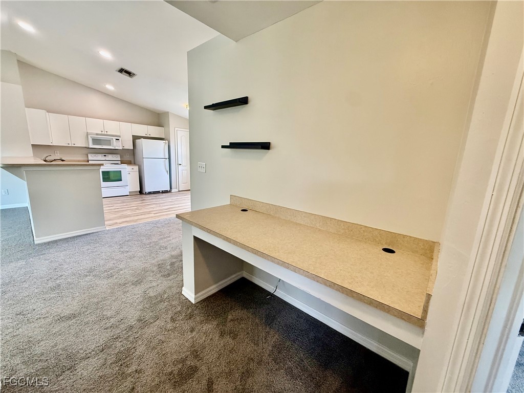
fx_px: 212
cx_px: 262
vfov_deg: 85.7
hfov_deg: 102.1
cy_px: 196
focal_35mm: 14
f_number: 2.2
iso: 250
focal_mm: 2.22
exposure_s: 1/120
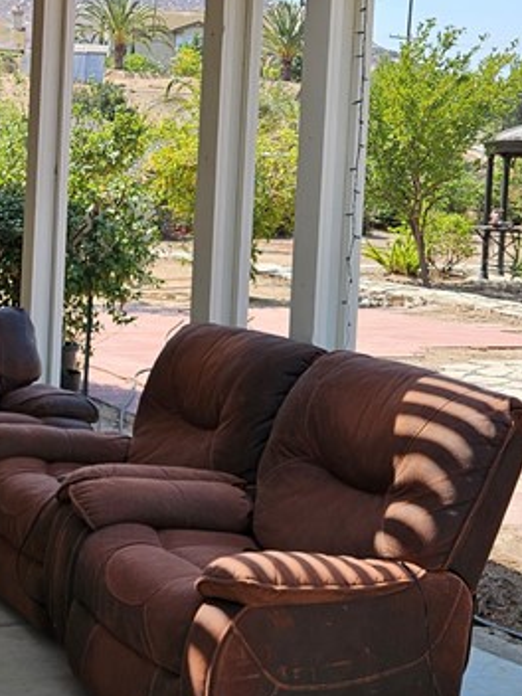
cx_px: 42
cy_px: 247
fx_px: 1347
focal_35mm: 67
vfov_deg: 28.8
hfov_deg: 21.4
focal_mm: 5.4
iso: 25
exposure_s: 1/994
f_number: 1.8
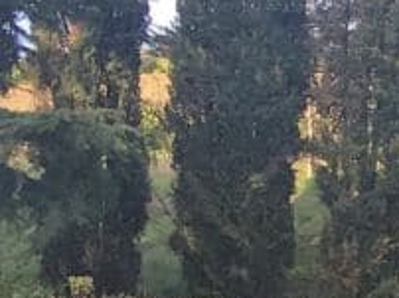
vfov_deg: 7.1
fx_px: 2383
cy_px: 351
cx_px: 1199
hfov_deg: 8.2
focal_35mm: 207
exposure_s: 1/283
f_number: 2.2
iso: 25
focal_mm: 4.15
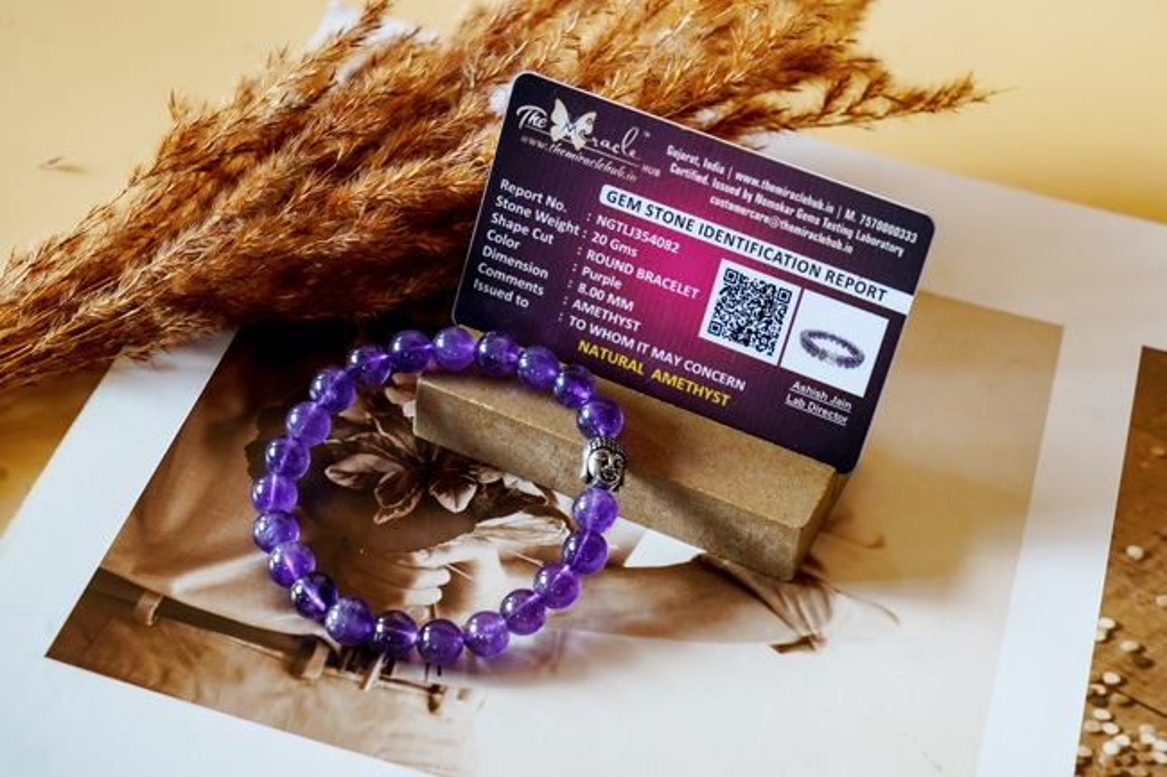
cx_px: 584
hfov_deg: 28.9
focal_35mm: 70
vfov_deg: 19.4
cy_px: 388
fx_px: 2268
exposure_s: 1/100
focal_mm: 70
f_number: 8
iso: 1600
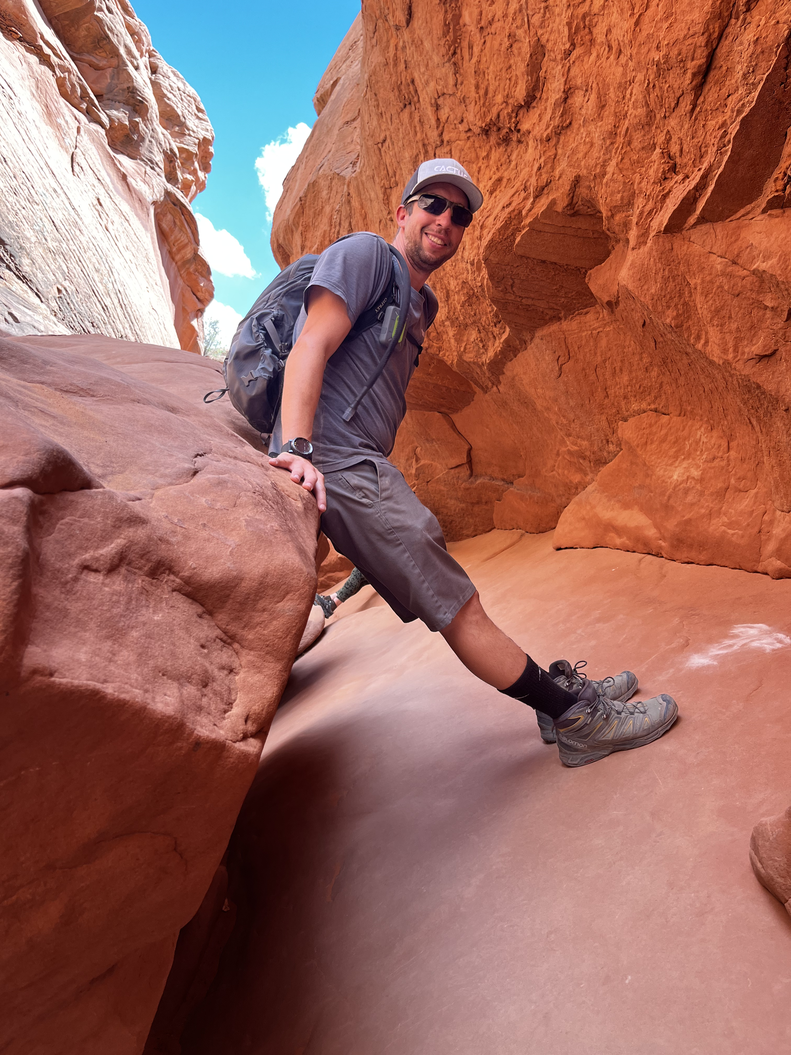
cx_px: 396
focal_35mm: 26
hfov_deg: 53.1
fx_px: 792
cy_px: 528
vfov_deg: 67.3
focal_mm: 5.1
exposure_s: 1/277
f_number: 1.6
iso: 50
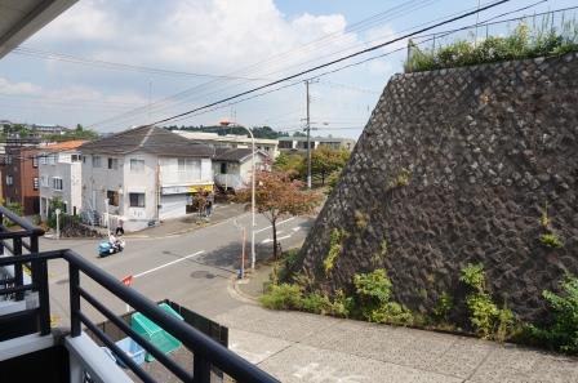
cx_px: 289
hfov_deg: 73.8
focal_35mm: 24
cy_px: 192
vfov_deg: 53.0
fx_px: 385
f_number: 16
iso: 200
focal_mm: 16
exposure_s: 1/100
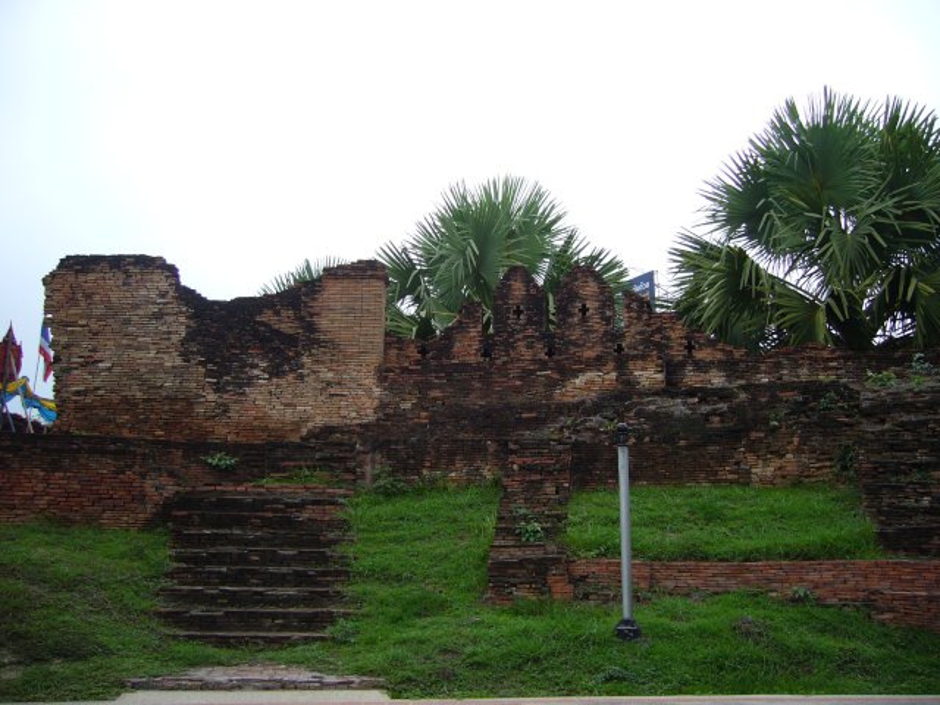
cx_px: 470
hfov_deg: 51.4
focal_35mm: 36
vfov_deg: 39.7
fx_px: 978
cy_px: 352
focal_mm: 6
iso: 100
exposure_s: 1/160
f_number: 2.9
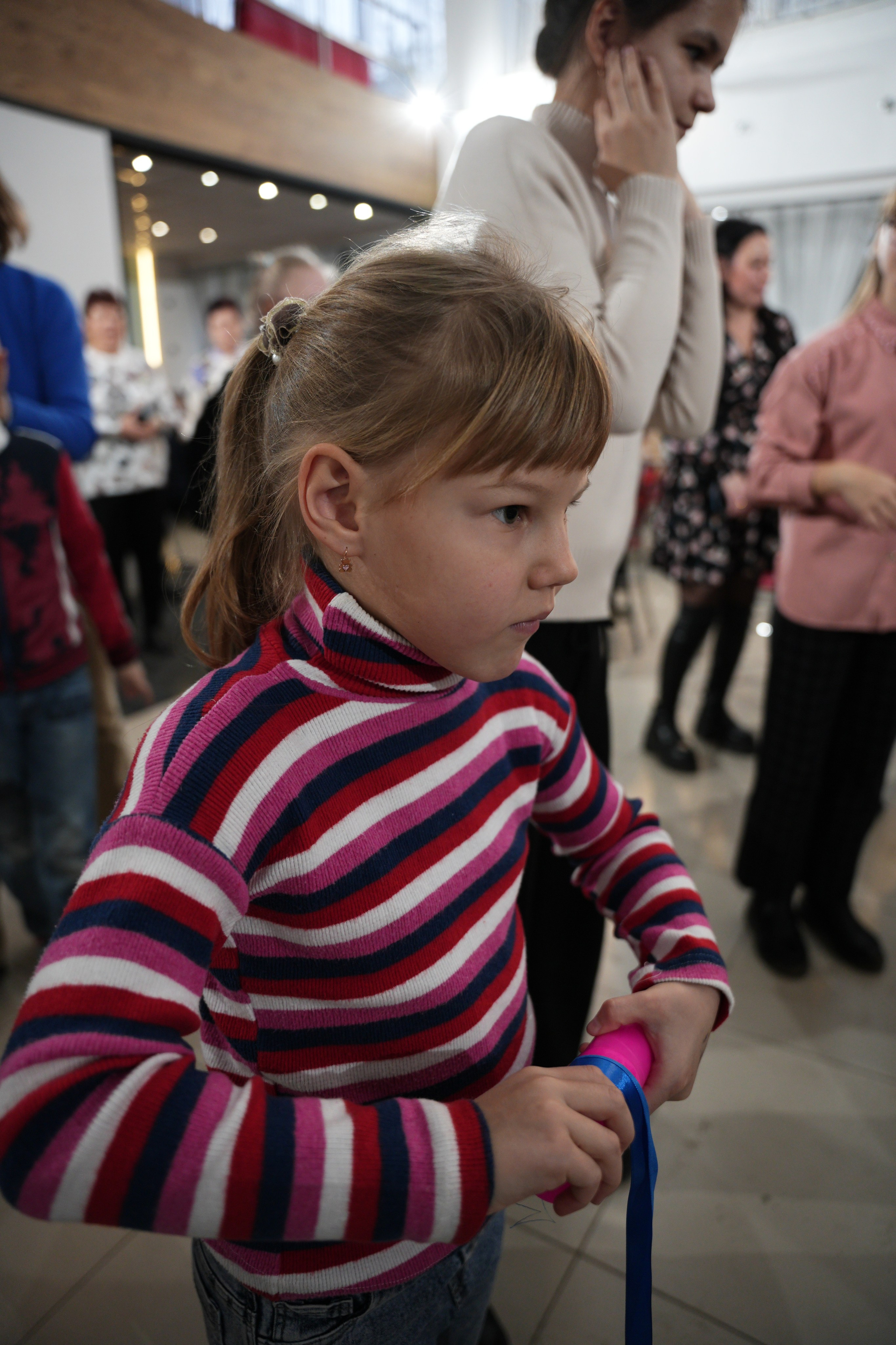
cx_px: 448
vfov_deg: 73.7
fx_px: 896
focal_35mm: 24
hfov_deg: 53.1
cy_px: 672
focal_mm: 24
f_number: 2.8
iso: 1250
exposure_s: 1/160
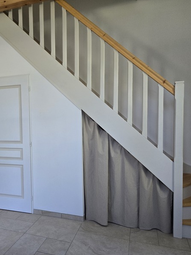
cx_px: 41
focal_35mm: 31
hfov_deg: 43.5
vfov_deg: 58.4
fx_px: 228
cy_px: 128
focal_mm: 5.4
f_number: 1.8
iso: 200
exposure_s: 1/180
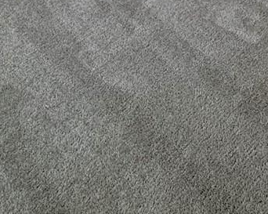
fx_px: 507
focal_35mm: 64
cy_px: -217
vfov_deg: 17.2
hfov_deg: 29.5
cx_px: 162
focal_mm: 2.22
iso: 40
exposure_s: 1/120
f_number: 2.2
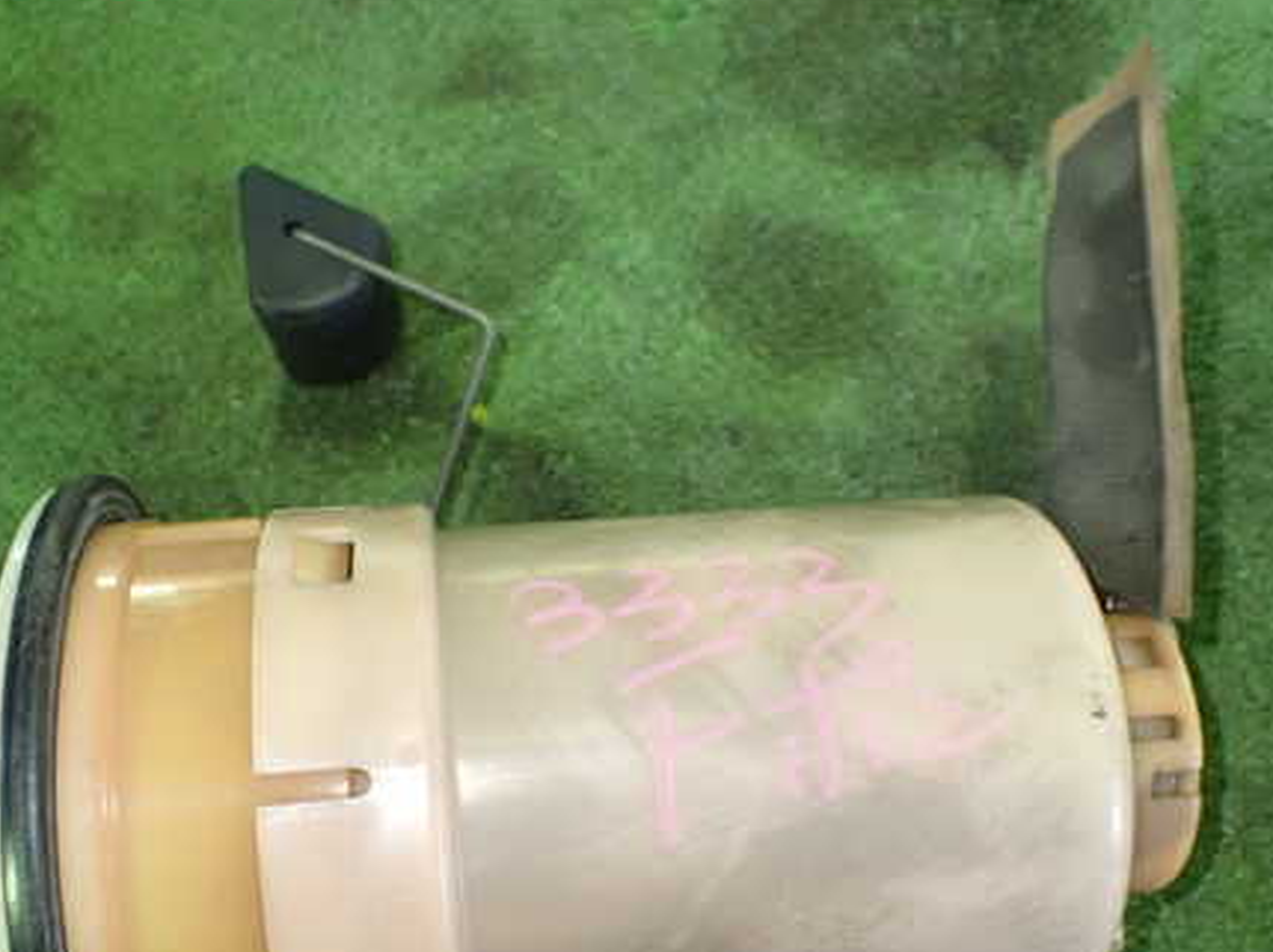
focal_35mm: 42
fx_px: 1543
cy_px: 596
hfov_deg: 44.8
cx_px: 617
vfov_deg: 34.1
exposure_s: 1/50
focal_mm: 5.4
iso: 800
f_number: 2.3
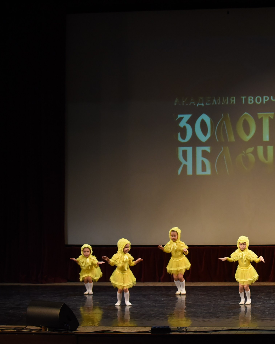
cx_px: 238
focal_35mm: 119
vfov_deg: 16.2
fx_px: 1211
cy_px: 182
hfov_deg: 12.9
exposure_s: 1/500
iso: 2500
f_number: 2.8
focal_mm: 80
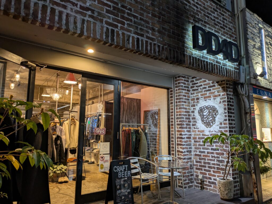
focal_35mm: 25
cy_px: 102
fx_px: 197
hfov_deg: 69.4
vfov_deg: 54.9
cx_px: 136
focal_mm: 5.43
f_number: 1.89
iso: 123
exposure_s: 1/40
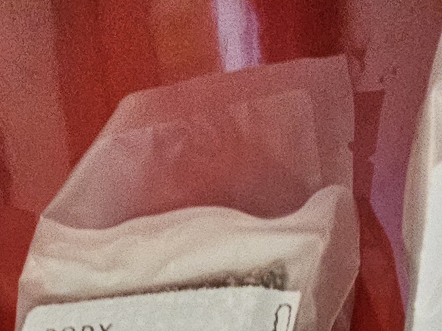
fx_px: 715
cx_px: 264
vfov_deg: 17.2
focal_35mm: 56
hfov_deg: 34.3
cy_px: 698
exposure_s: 1/77
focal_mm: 2.2
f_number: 2.2
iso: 500
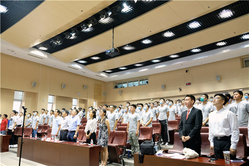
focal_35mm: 27
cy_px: 83
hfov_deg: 67.4
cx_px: 124
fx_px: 187
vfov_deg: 47.9
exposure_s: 1/40
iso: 1600
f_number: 3.6
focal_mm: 18
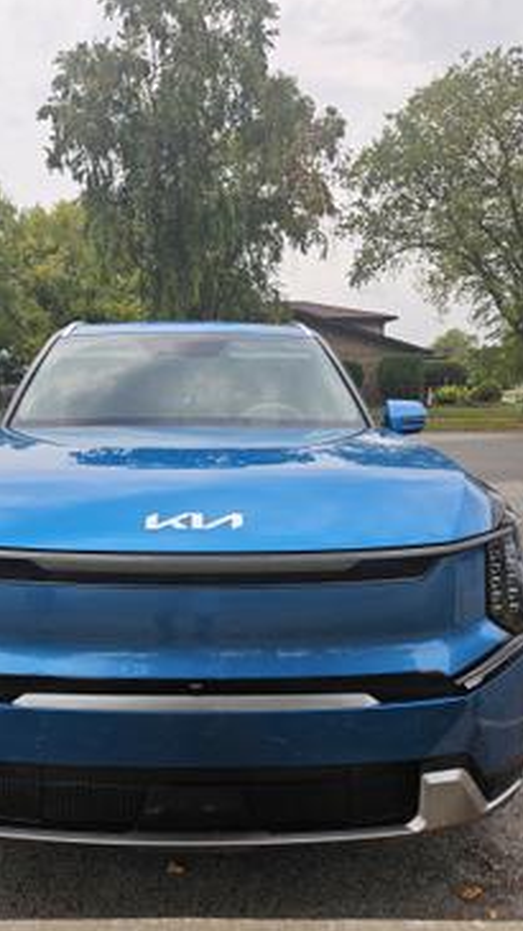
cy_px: 462
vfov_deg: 71.9
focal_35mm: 26
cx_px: 194
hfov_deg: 44.0
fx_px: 642
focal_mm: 5.4
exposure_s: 1/120
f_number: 1.8
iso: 32
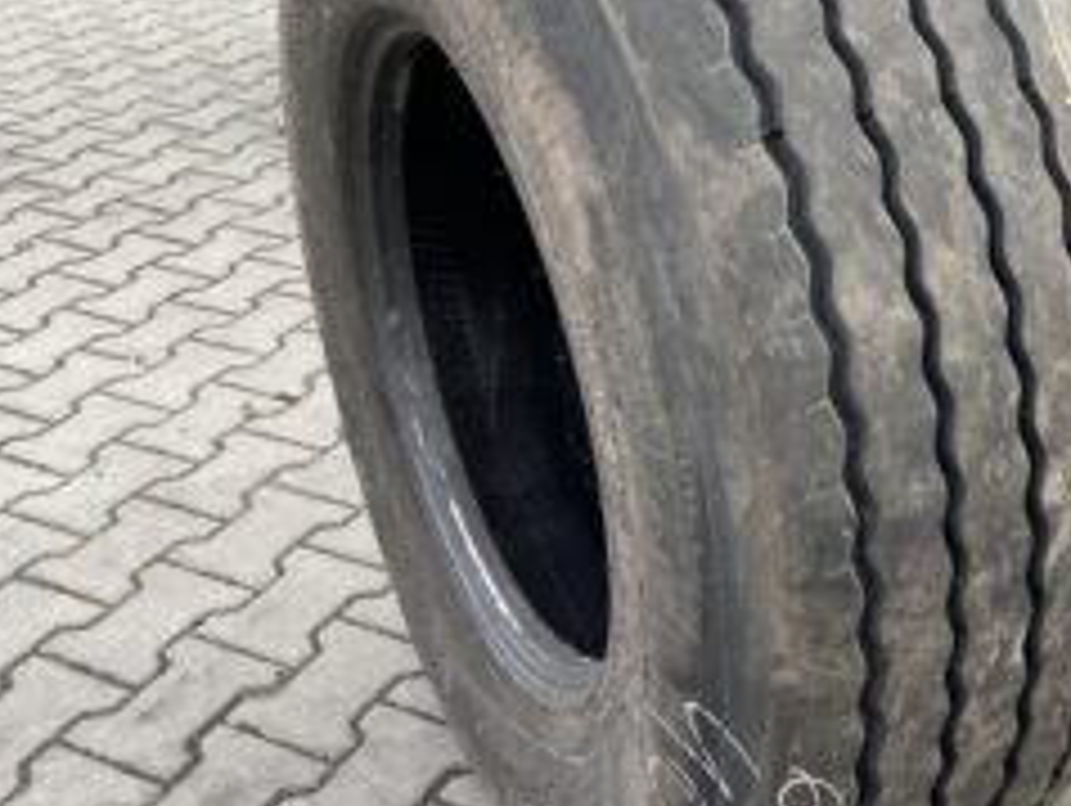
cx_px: 765
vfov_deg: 30.9
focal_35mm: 47
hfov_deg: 39.6
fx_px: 1456
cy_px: 326
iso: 50
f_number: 1.8
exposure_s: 1/121
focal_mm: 4.25
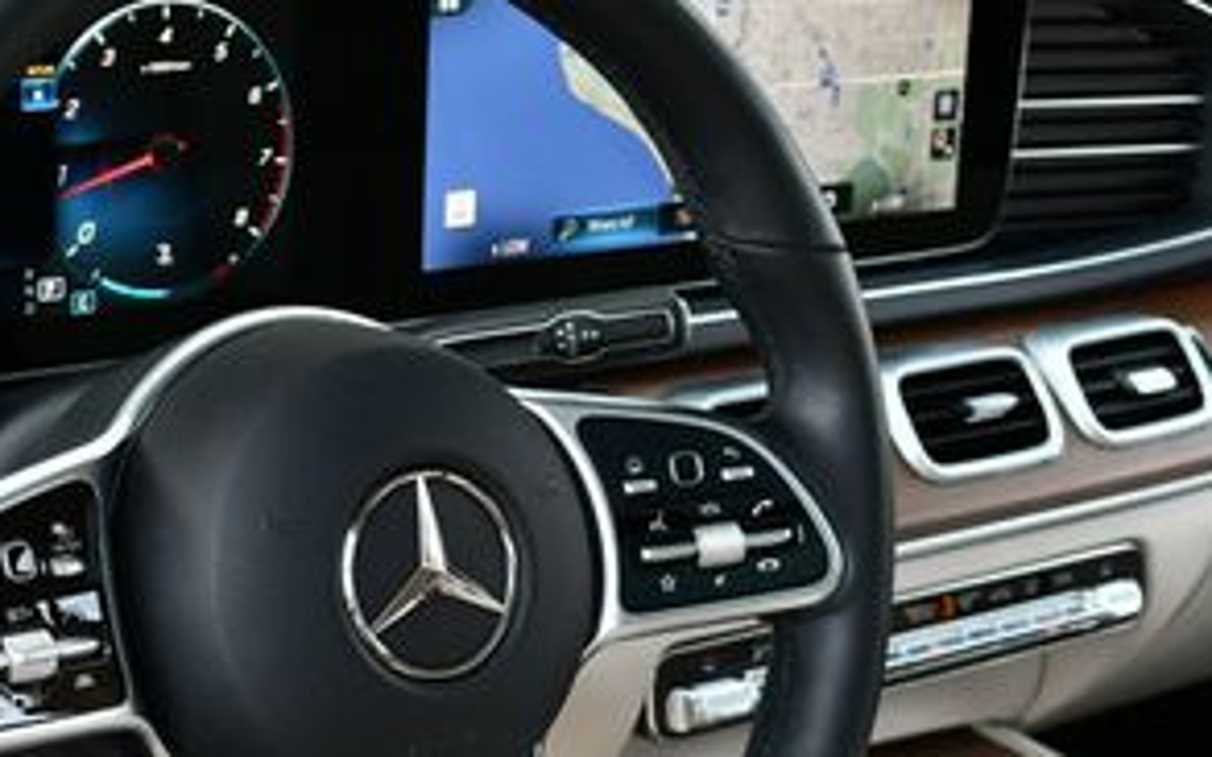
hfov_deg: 23.3
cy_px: 620
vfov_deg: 14.6
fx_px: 2939
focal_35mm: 89
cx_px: 509
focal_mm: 20
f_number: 4.5
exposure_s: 1/250
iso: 400
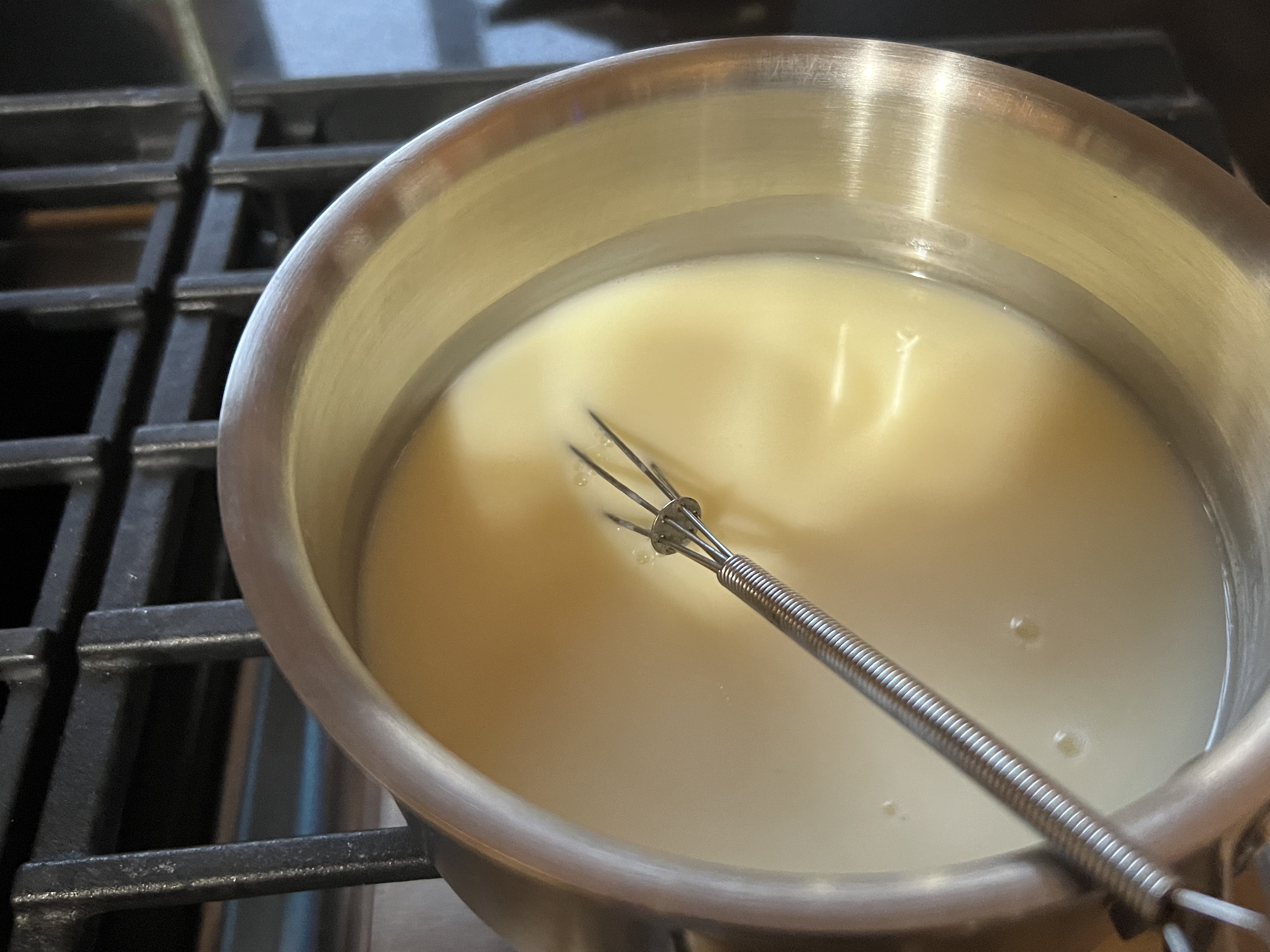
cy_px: 425
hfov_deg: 56.6
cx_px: 721
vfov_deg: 44.1
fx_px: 1174
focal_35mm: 32
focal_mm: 5.7
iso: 500
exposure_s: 1/40
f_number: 1.5
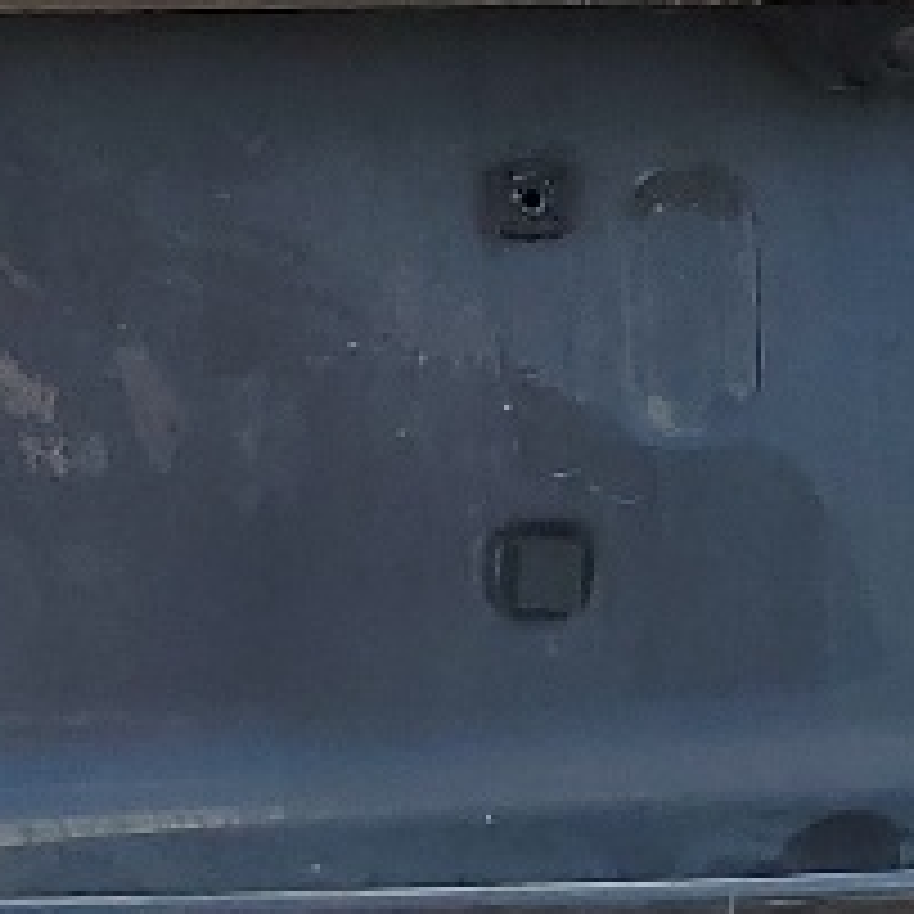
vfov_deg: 9.6
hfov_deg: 9.6
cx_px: 779
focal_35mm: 181
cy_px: 180
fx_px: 5407
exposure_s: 1/2500
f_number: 1.5
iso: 50
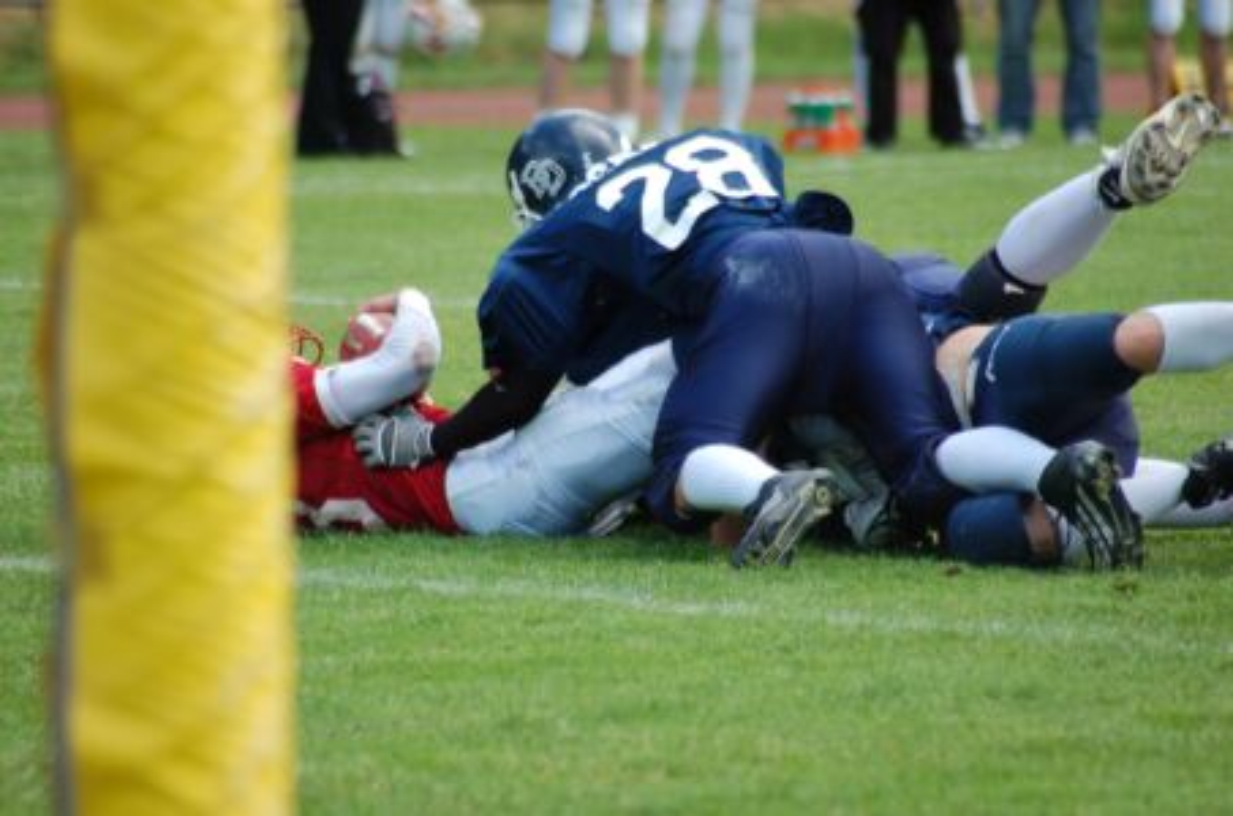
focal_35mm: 405
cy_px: 408
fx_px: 13842
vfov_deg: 3.4
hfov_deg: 5.1
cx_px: 616
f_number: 5.6
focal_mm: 270
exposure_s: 1/500
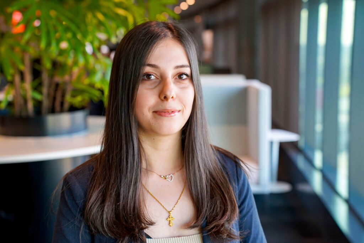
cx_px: 182
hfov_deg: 32.9
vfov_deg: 22.3
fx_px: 617
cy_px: 122
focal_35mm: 61
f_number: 4
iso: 1000
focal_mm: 61
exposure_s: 1/160
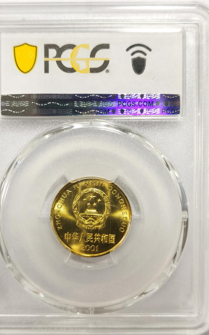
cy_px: 169
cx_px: 90
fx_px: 529
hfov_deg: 22.4
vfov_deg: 35.1
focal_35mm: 58
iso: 125
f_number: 16
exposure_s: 1/100
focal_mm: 5.56
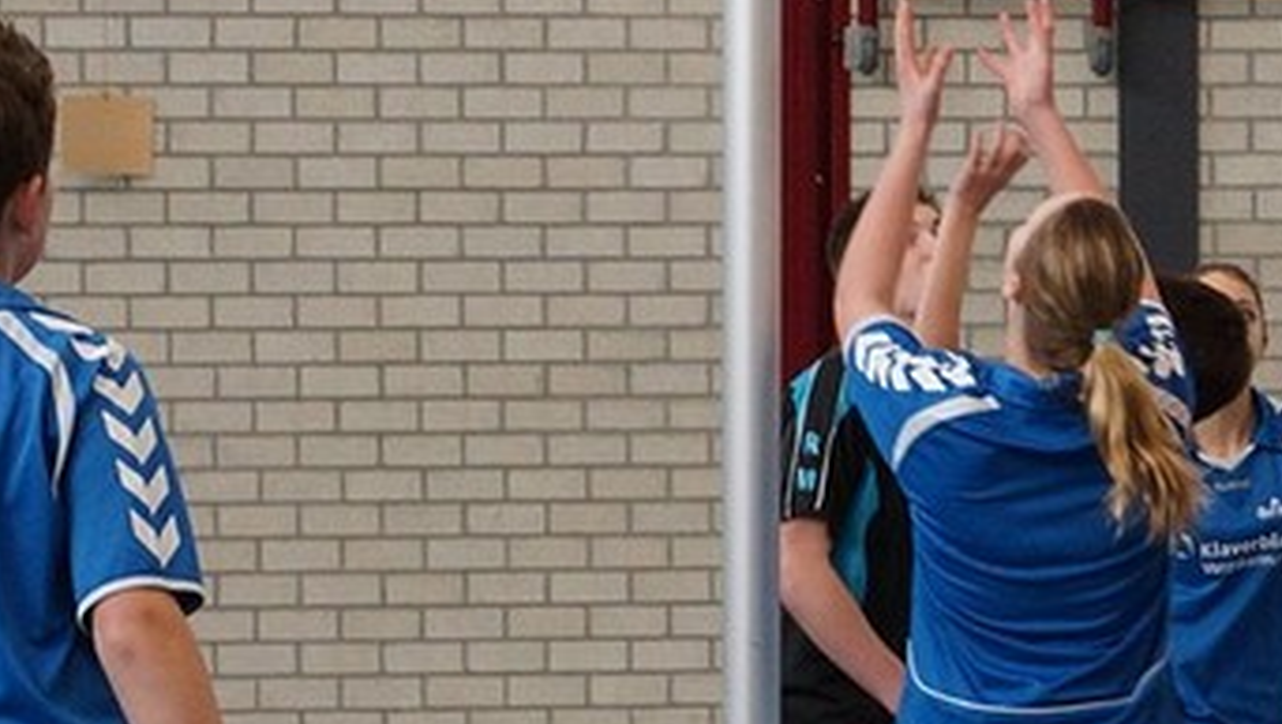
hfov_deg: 15.2
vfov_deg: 8.6
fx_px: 4797
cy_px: 371
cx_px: 604
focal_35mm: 141
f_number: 4
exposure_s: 1/160
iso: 640
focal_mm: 30
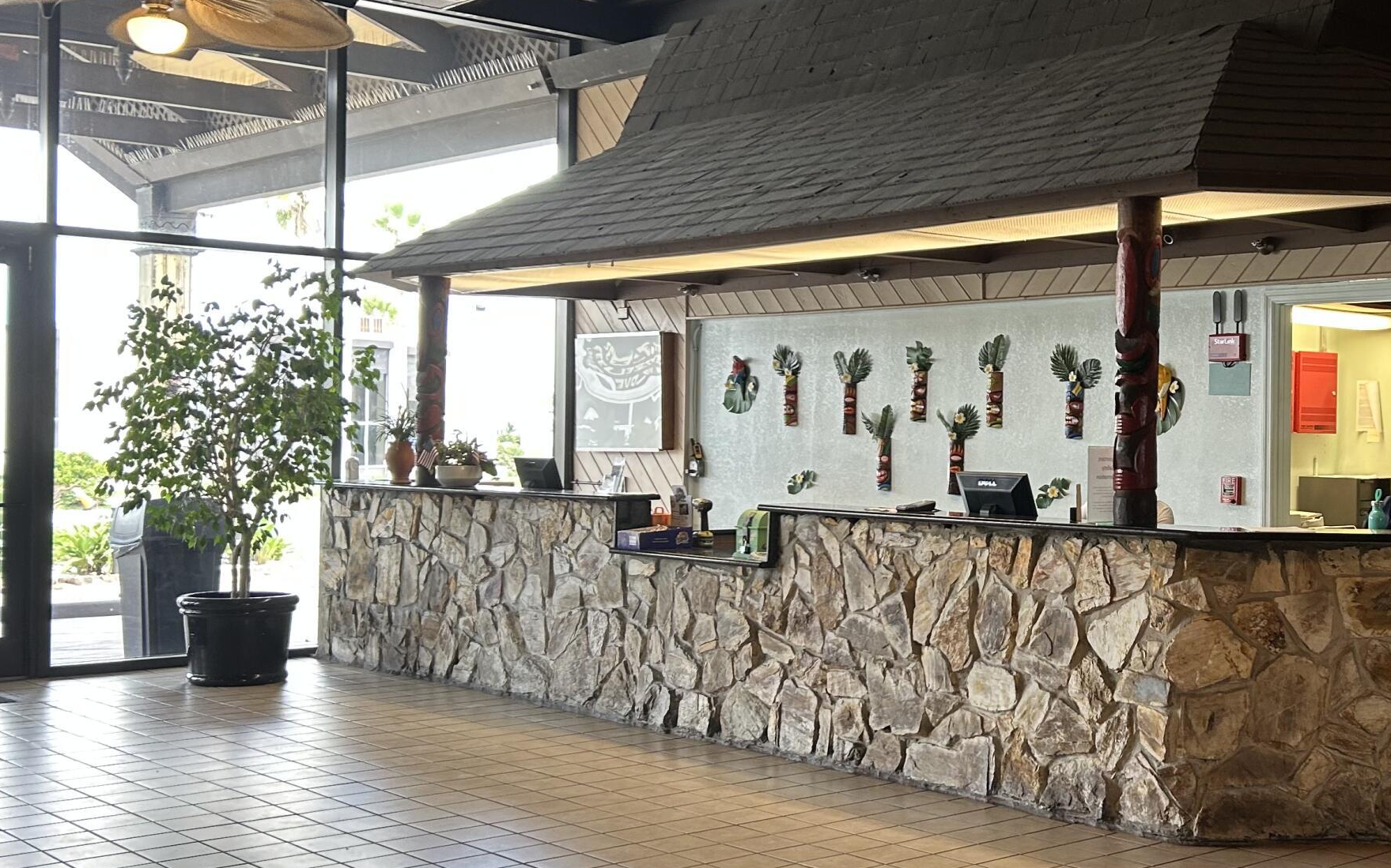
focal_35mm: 47
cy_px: 425
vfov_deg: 27.4
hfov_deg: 41.2
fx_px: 1782
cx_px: 1069
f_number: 1.5
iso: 80
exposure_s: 1/60
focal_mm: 5.7
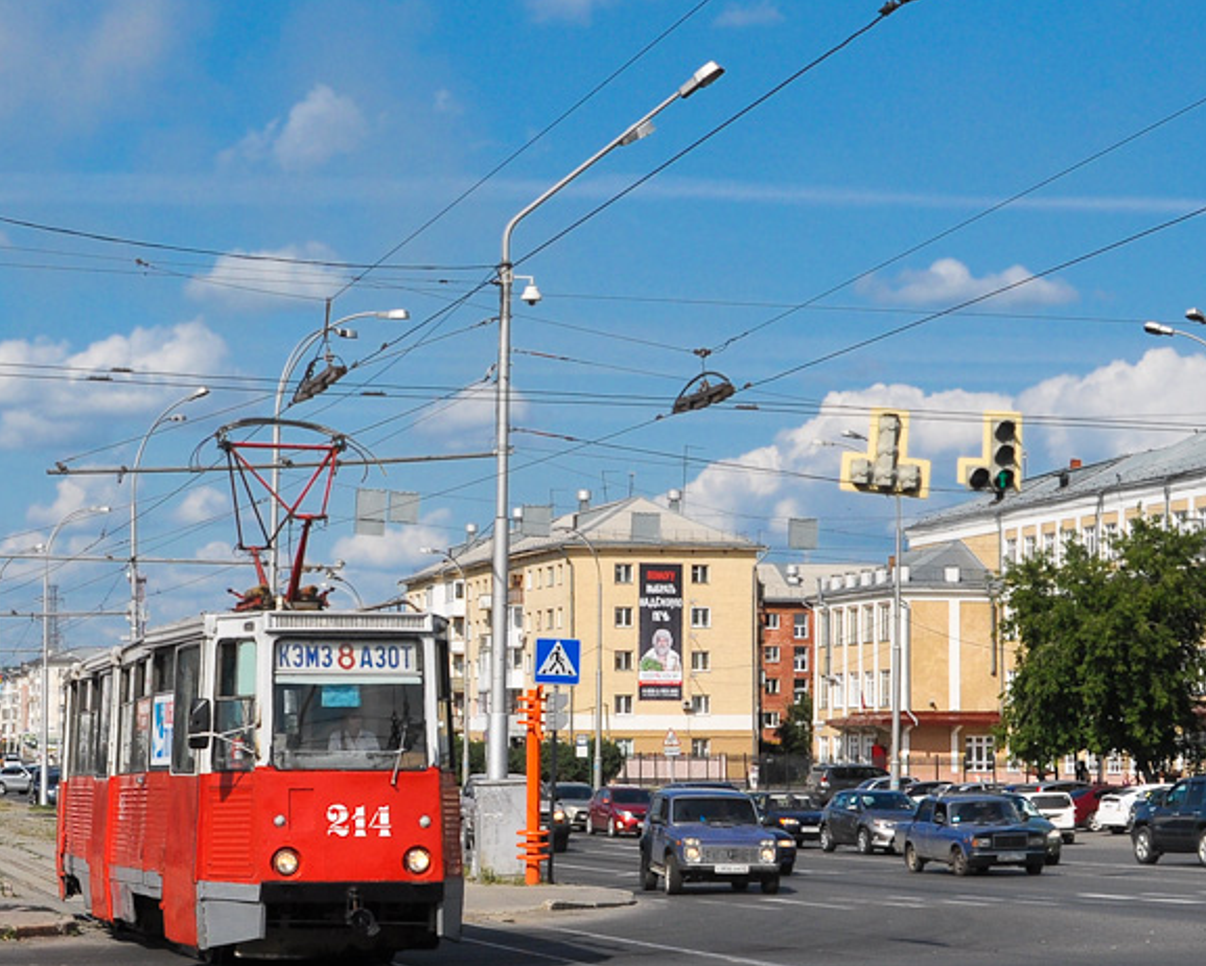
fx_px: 3071
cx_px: 577
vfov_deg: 17.9
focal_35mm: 86
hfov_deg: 22.2
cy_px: 450
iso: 200
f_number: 11
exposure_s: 1/500
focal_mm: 28
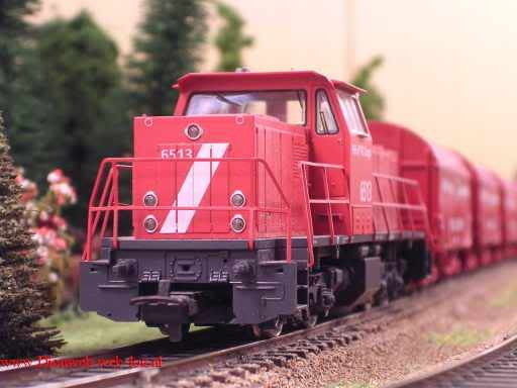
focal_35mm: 115
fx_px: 1718
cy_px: 194
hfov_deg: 17.1
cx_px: 258
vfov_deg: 12.9
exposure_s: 1/2.4
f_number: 4.9
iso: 200
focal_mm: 17.4
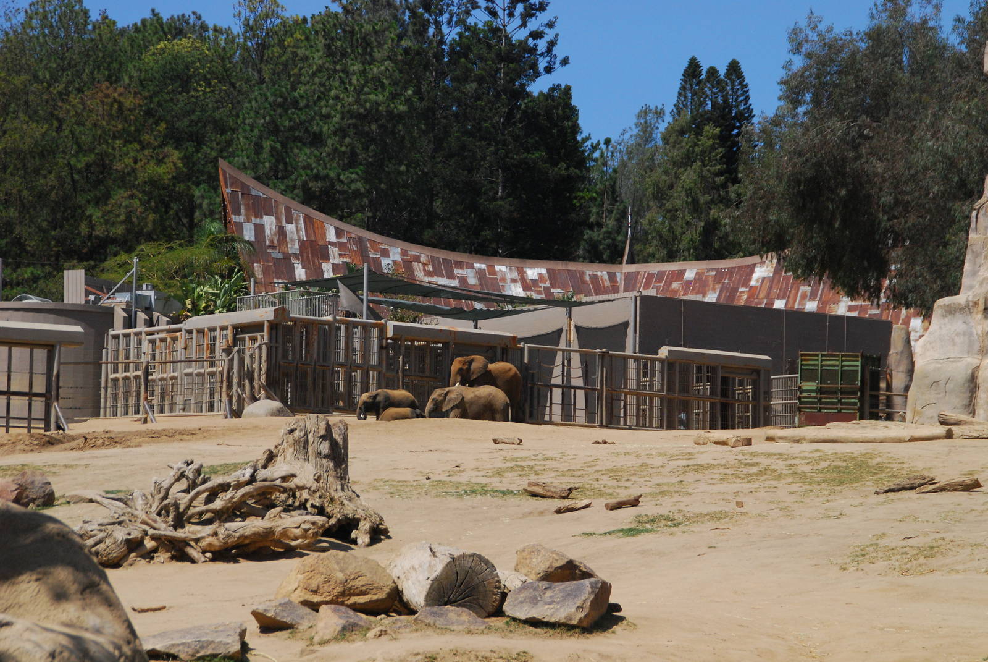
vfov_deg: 10.7
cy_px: 331
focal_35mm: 129
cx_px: 494
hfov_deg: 15.9
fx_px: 3544
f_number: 9
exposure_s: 1/1250
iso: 500
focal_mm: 86
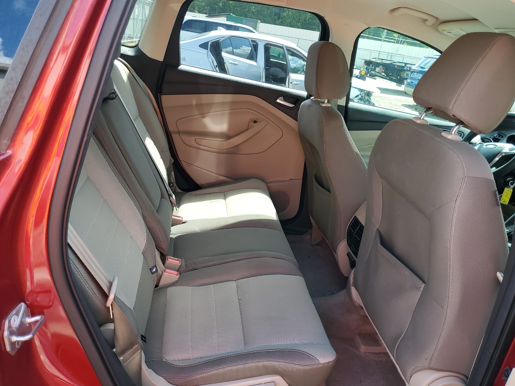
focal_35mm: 26
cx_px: 258
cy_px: 193
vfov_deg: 53.1
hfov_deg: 67.3
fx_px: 387
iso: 50
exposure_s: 1/200
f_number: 1.5
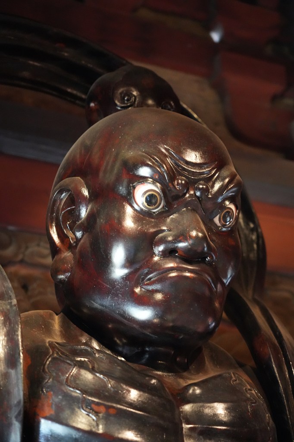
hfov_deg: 18.2
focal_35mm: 75
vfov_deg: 27.0
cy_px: 221
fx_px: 919
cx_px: 147
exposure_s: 1/50
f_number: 4
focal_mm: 75
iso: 12800
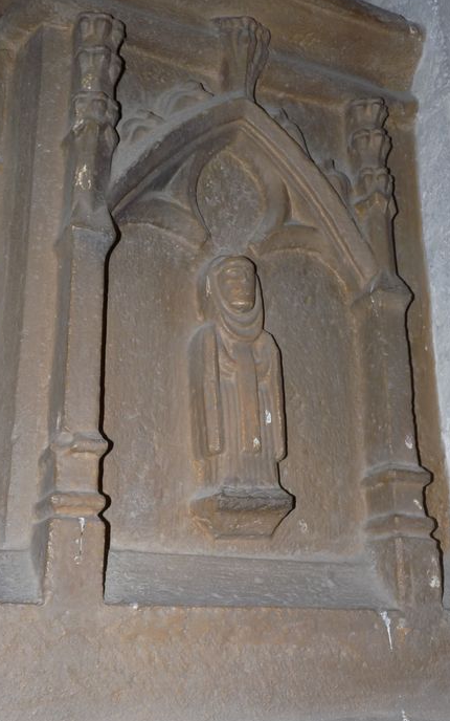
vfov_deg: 48.2
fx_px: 805
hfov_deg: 31.2
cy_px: 357
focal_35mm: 41
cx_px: 228
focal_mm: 4.8
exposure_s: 1/8
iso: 100
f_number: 2.8
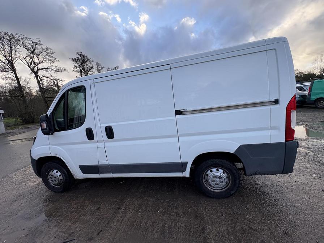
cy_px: 122
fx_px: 131
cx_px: 162
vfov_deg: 85.7
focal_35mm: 14
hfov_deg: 102.1
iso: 40
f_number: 2.2
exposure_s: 1/307
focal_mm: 2.22
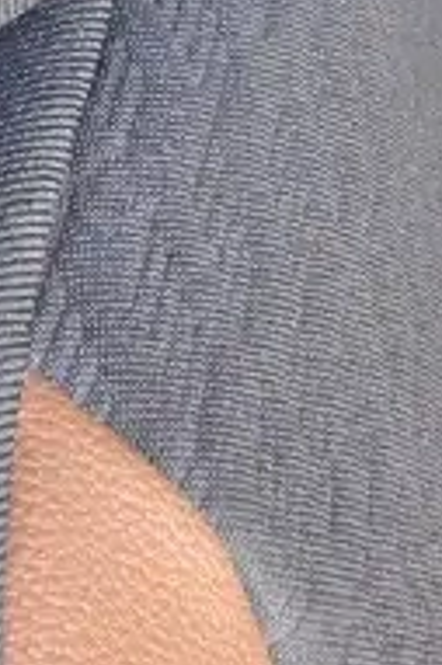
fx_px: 3081
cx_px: -877
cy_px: -1266
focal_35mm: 167
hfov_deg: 7.3
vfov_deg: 9.7
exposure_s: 1/101
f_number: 1.7
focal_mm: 6.3
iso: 320
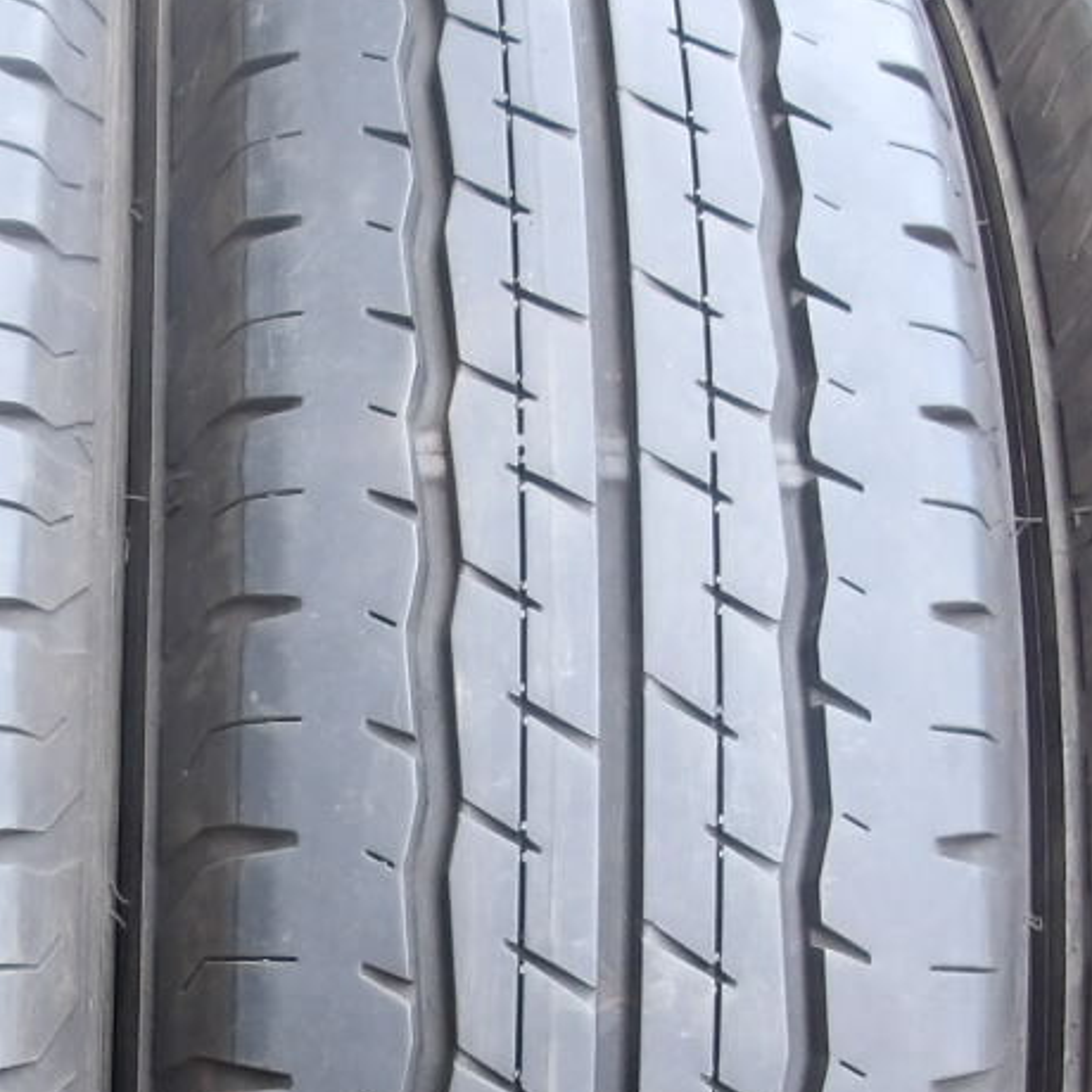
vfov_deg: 20.4
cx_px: 112
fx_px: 2962
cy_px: 995
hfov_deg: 20.5
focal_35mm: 83
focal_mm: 4.9
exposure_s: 1/30
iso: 144
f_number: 3
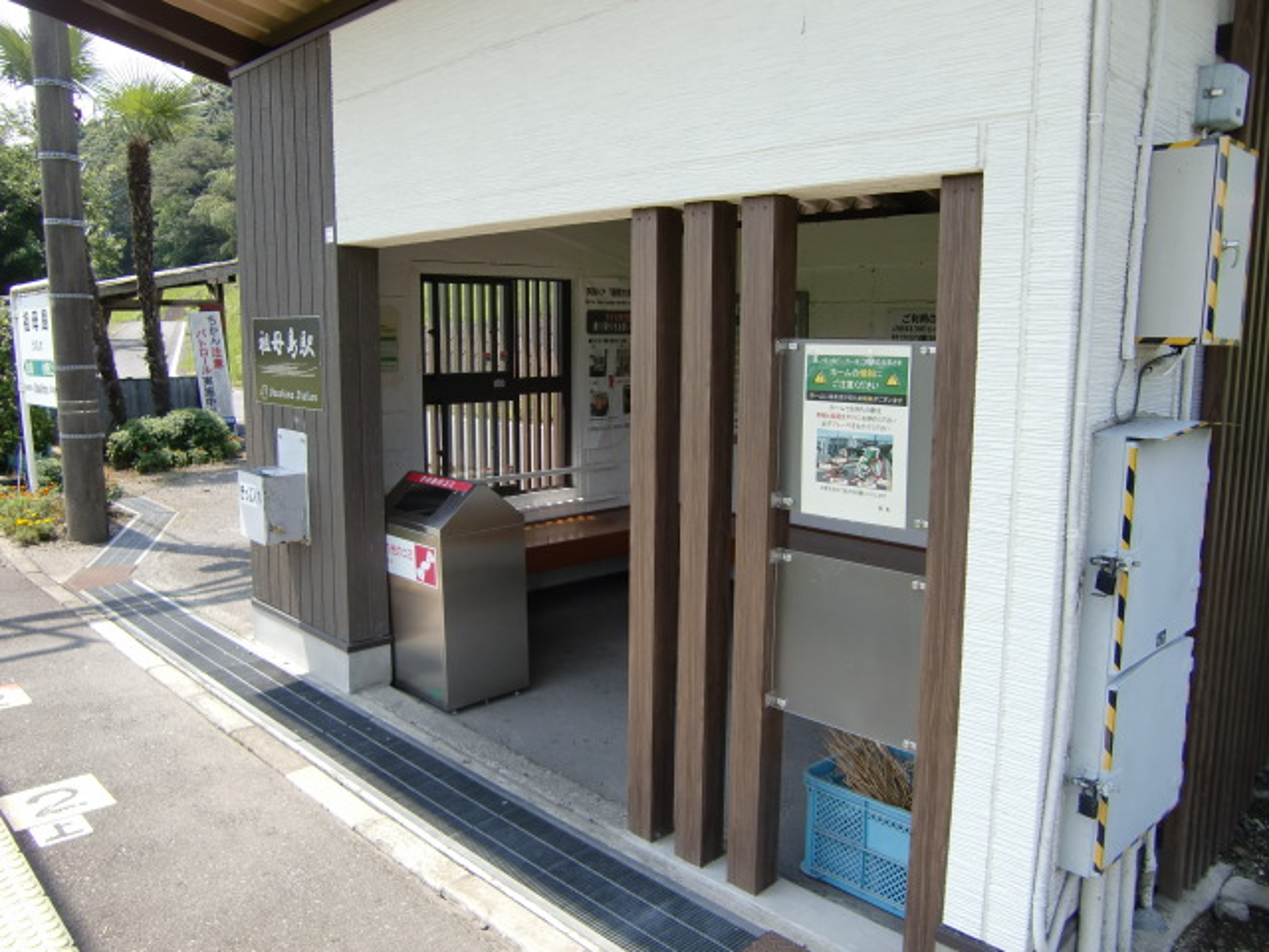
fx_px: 1026
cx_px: 634
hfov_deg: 63.4
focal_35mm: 28
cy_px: 476
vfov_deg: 49.7
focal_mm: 4.9
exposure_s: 1/640
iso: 64
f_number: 2.6
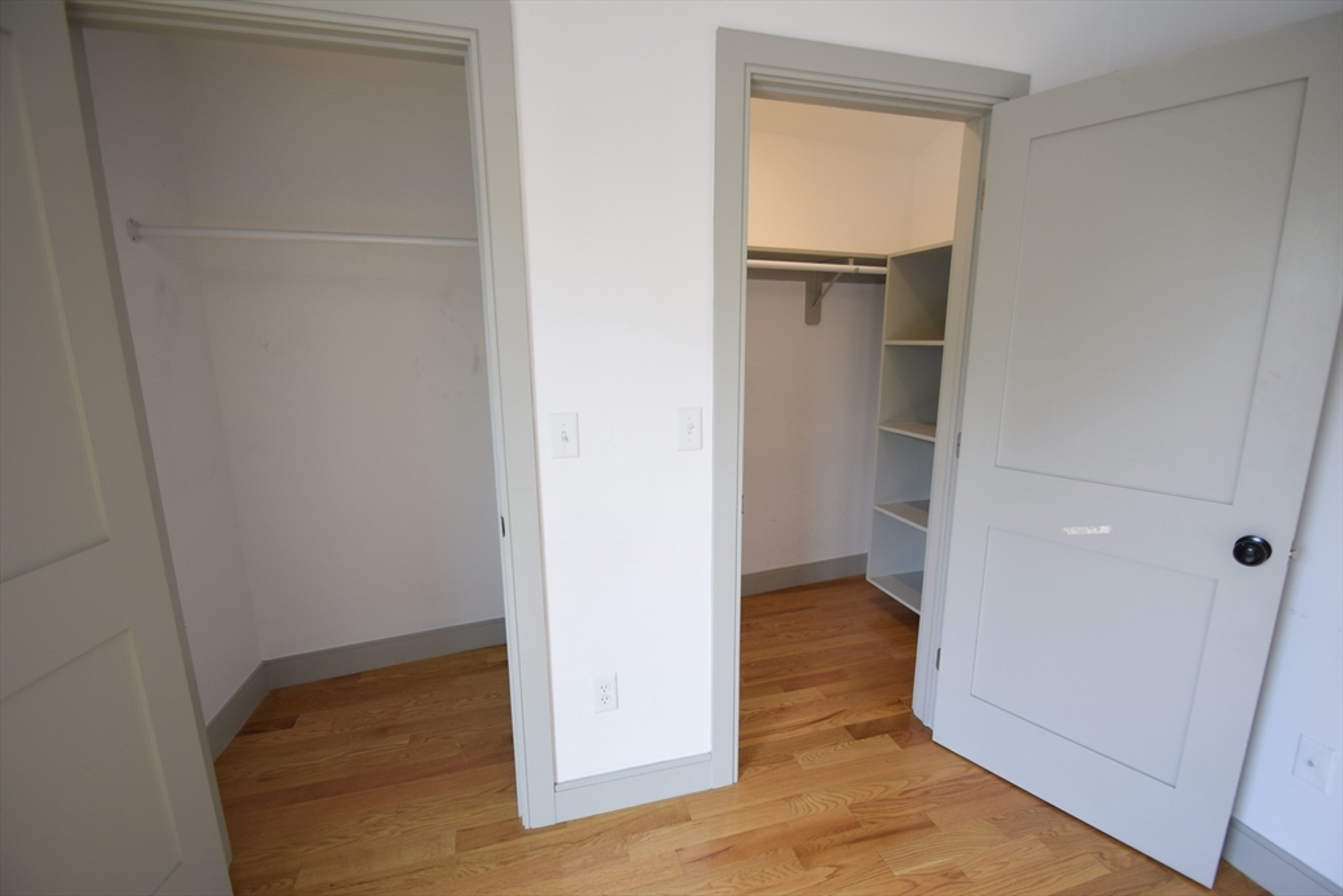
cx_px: 672
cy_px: 448
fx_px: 560
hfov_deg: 100.4
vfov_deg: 77.3
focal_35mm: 15
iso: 400
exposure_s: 1/60
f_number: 4
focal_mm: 10
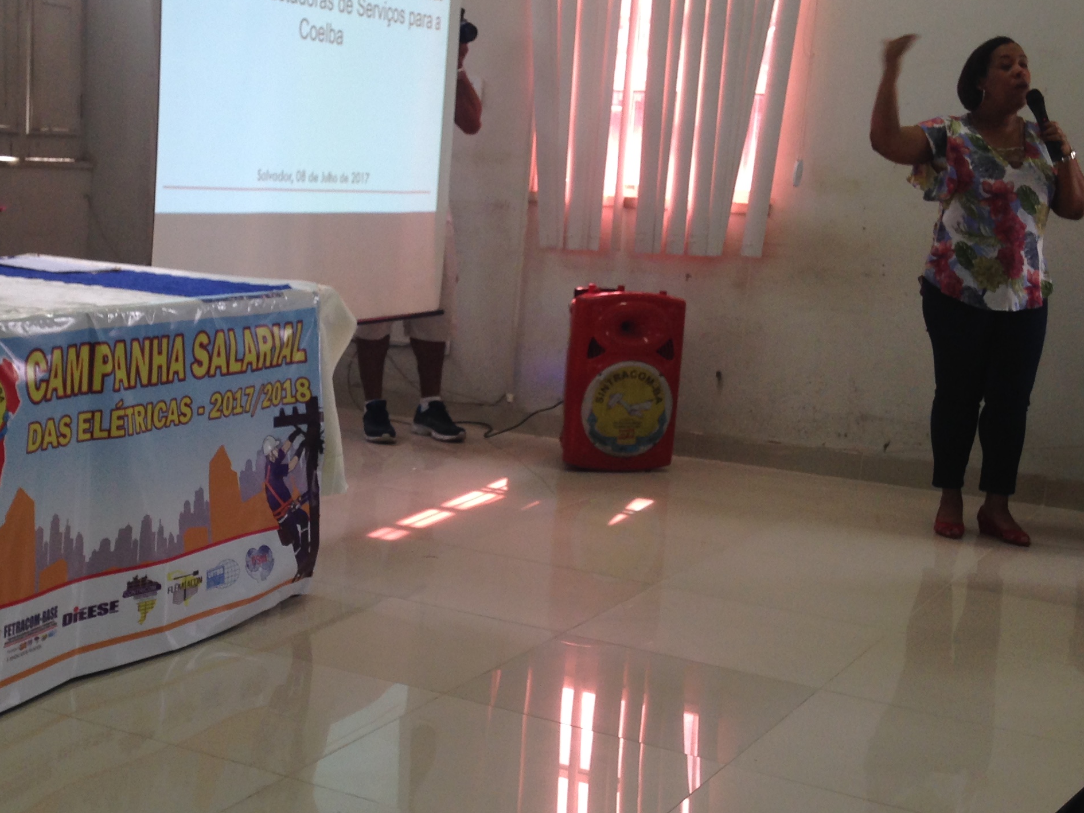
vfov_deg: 25.6
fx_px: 1785
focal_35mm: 57
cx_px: 329
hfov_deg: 33.4
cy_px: 441
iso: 50
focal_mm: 4.12
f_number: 2.4
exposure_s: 1/40
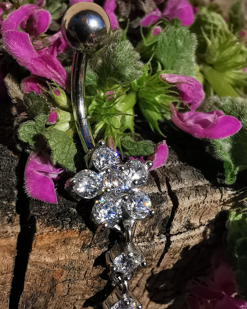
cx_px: 105
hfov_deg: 34.1
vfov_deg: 42.0
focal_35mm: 44
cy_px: 169
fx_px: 402
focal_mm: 2.35
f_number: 2.2
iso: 50
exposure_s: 1/1862
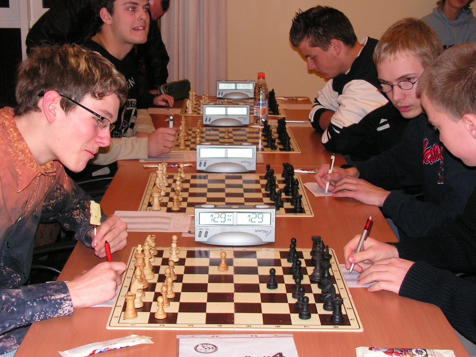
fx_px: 825
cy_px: 169
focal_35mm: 60
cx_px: 223
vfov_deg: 24.4
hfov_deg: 32.2
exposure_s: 1/60
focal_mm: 8.6
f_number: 3.2
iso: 200
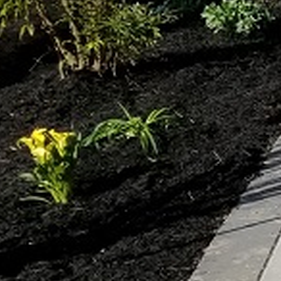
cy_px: 58
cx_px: 795
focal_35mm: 157
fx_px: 1442
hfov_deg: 9.3
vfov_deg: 11.1
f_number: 1.7
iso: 50
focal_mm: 4.25
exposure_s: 1/1792
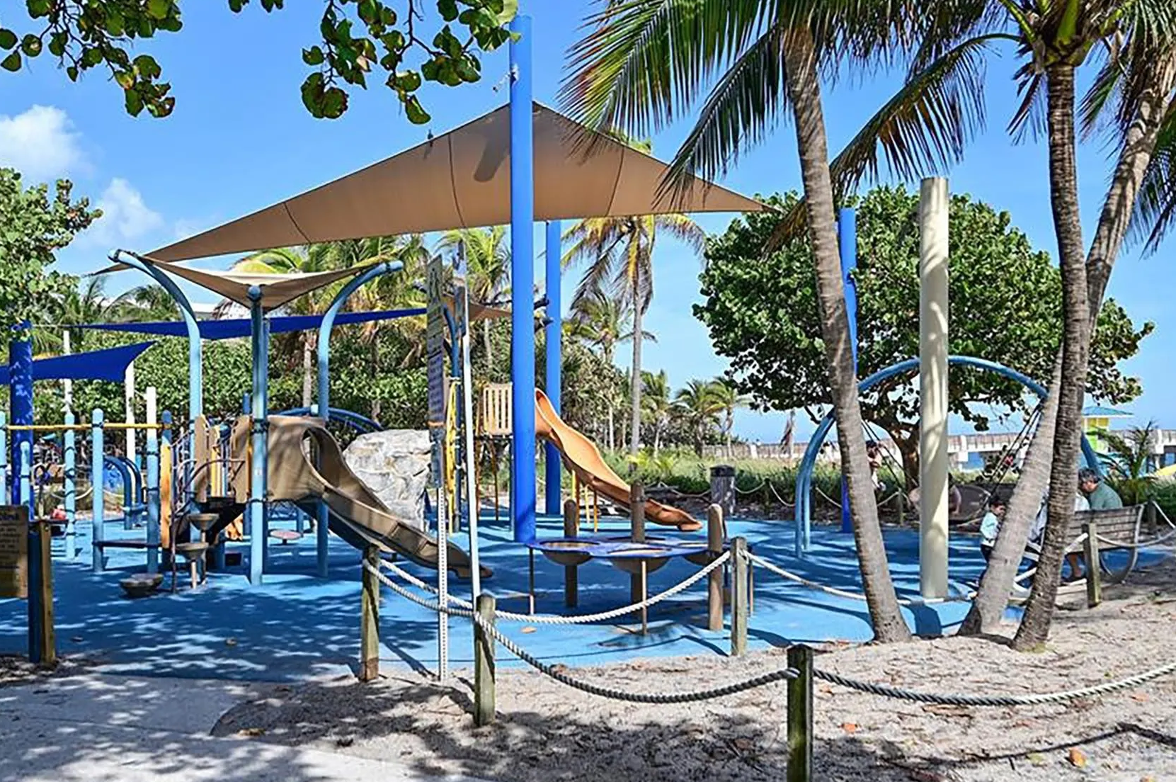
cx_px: 628
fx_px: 1207
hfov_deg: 51.9
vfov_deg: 35.8
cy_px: 459
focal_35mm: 37
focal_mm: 30
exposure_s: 1/1000
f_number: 4
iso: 100
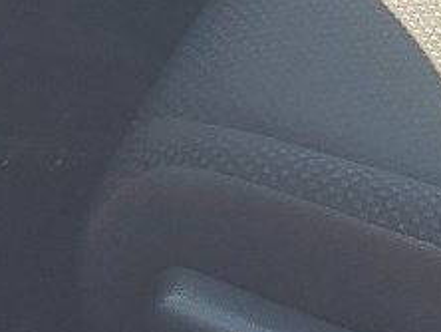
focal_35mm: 187
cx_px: 675
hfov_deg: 10.2
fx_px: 2385
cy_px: -338
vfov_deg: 7.6
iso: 50
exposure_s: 1/435
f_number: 1.5
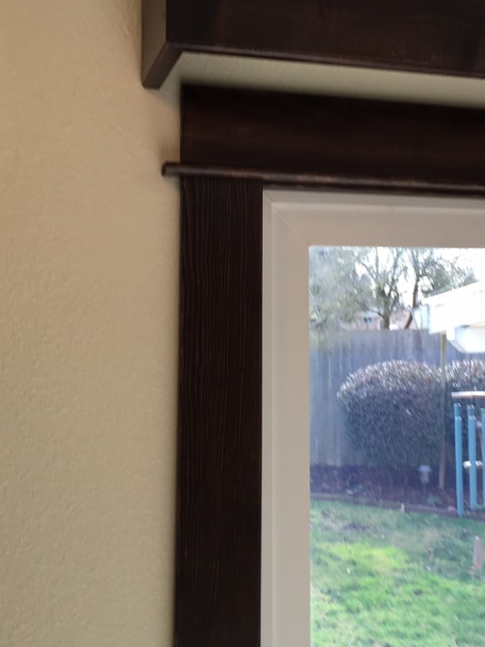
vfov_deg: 41.7
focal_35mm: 45
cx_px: 329
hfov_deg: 31.9
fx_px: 841
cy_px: 240
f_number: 2.2
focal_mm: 4.15
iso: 25
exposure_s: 1/120
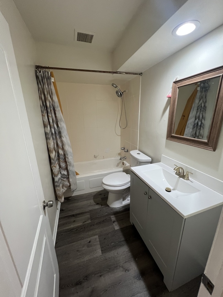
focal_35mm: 13
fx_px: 112
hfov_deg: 89.9
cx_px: 112
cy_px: 148
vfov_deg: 106.2
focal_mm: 1.57
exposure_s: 1/60
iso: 250
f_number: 1.8
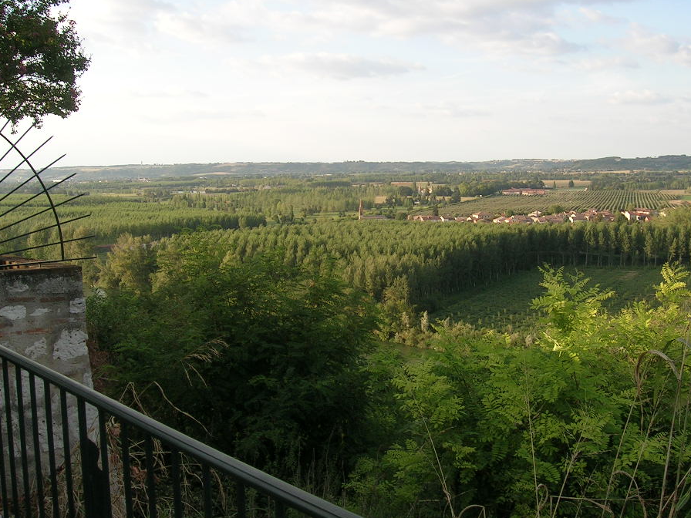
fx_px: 798
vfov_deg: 35.9
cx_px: 391
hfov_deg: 46.7
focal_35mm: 40
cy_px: 226
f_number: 4.8
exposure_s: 1/134
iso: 50
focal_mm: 5.4
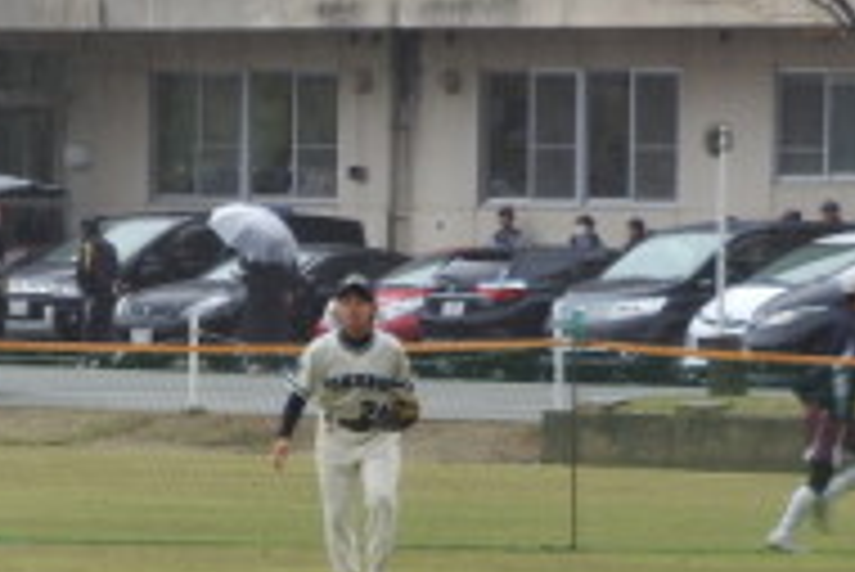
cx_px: -306
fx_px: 13238
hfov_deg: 3.7
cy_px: 784
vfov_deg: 2.5
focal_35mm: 557
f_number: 5.2
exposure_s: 1/80
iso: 100
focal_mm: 30.5
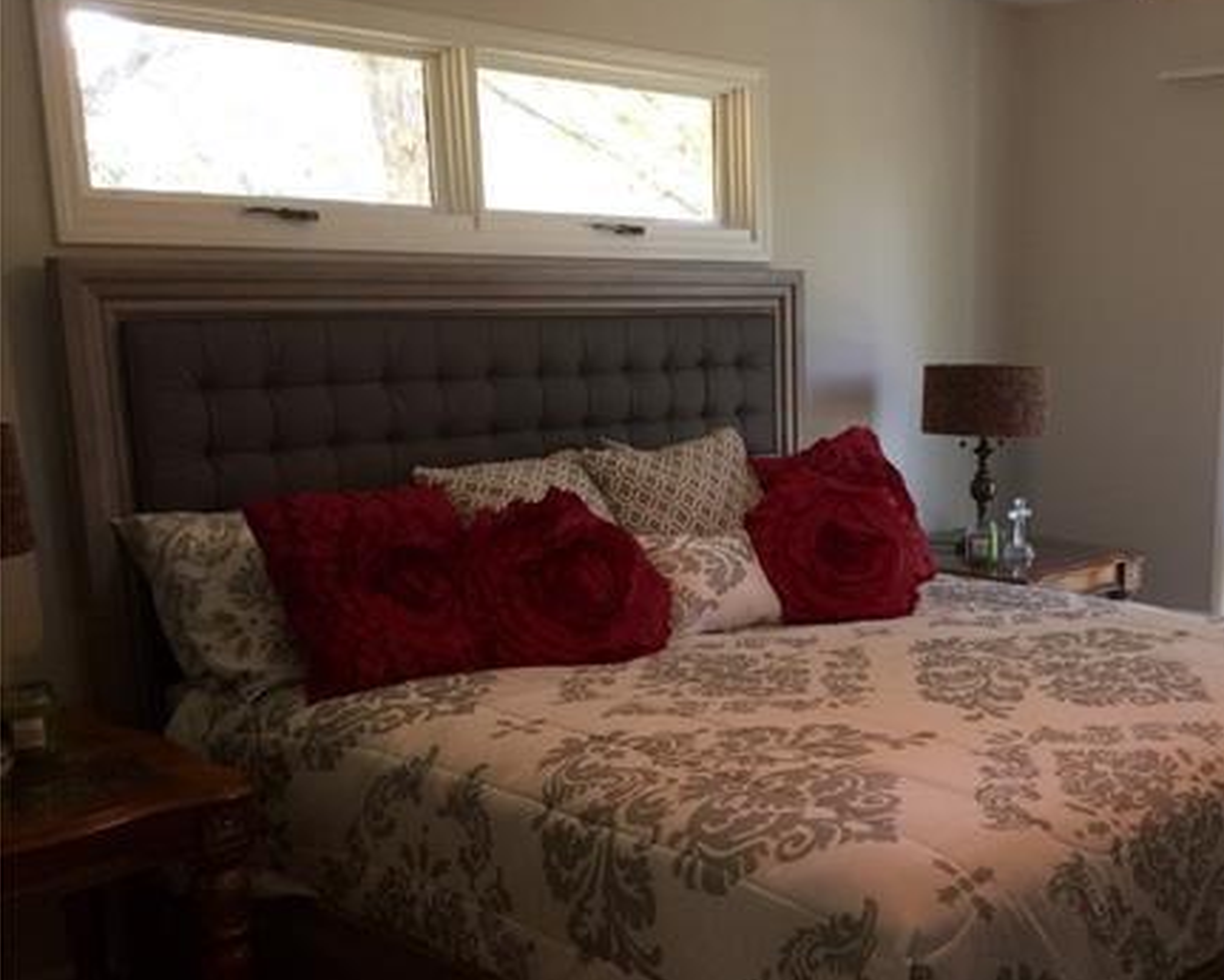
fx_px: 1522
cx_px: 906
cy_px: 639
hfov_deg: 42.6
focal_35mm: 42
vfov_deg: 35.4
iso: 64
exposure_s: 1/15
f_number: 2.2
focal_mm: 4.15
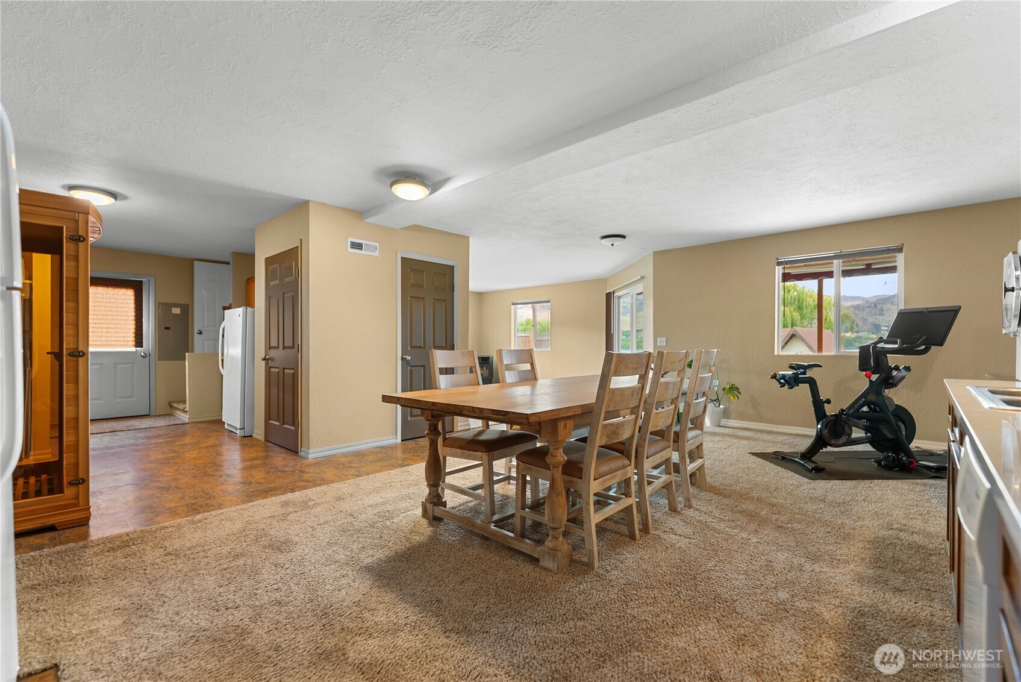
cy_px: 341
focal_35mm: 15
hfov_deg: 99.2
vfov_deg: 76.3
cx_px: 510
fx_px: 434
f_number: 3.2
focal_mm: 15.3
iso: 400
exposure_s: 1/5
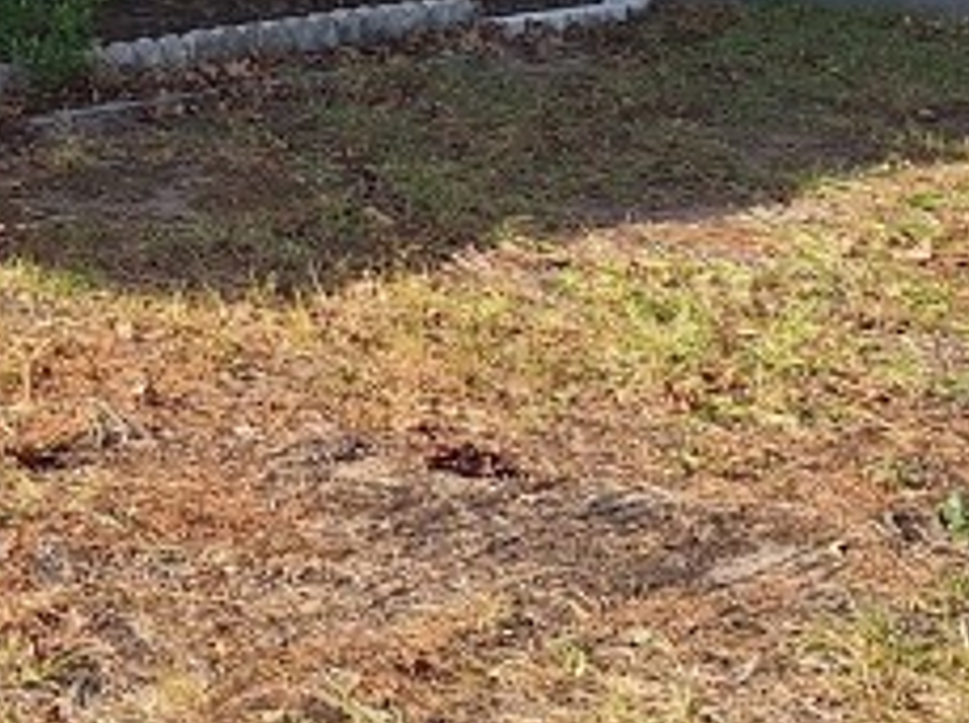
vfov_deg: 13.8
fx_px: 2879
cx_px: -63
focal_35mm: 103
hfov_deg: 18.5
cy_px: -233
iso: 40
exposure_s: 1/1818
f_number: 1.8
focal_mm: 5.54
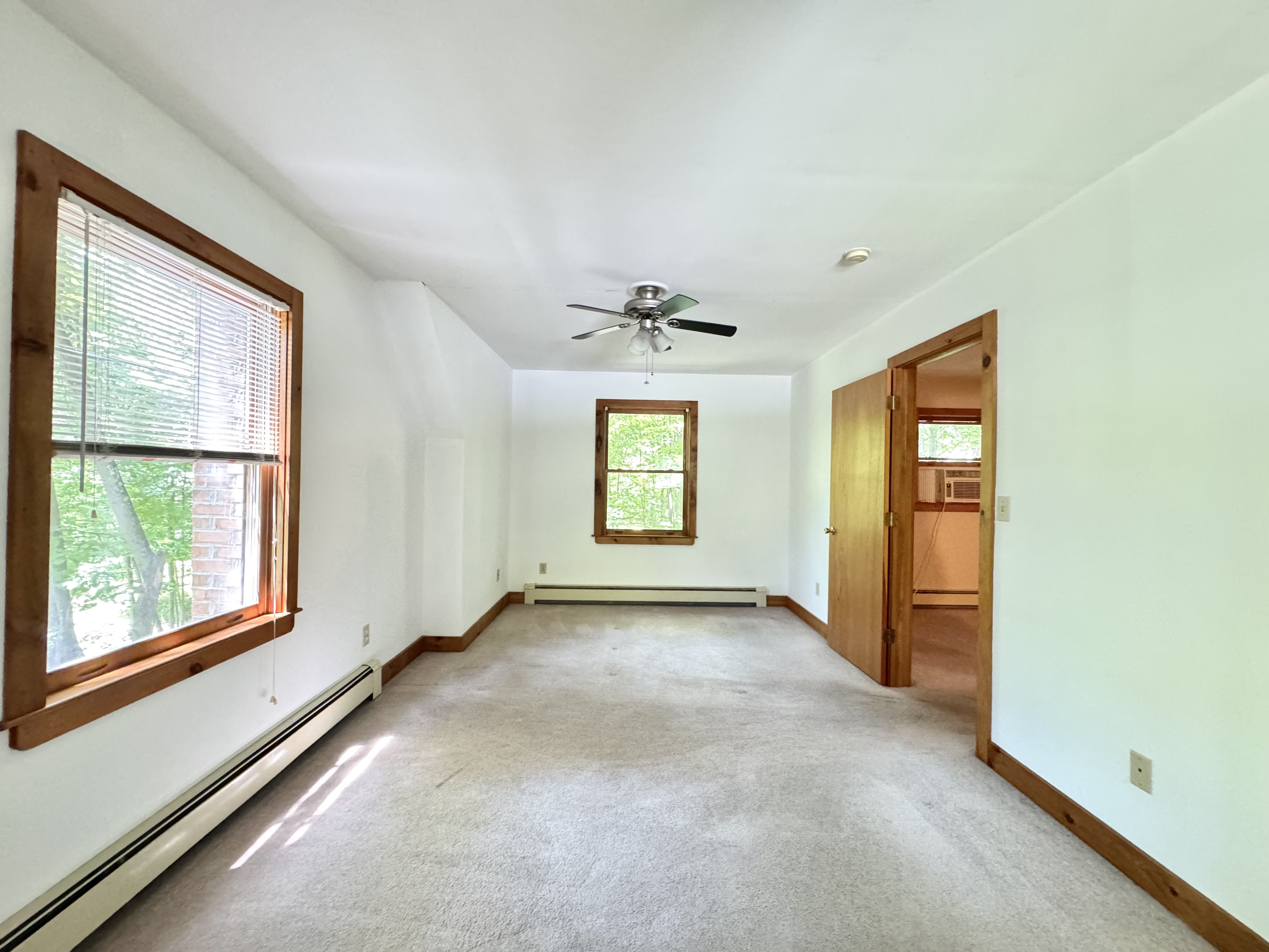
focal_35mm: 14
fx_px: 513
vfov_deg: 85.7
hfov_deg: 102.1
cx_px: 634
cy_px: 476
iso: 1000
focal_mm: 2.22
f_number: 2.2
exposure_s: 1/40
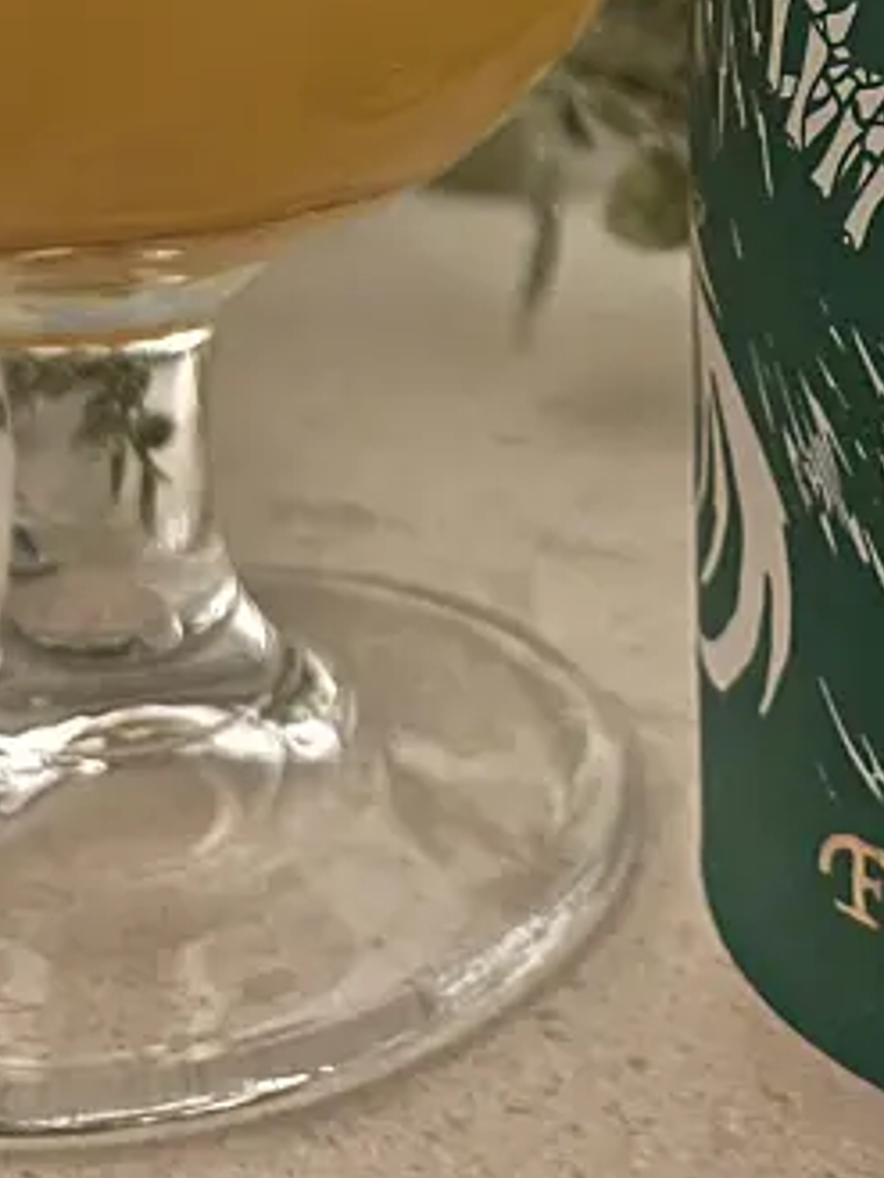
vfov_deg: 21.9
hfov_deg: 18.1
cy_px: -326
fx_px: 2756
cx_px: 659
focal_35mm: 81
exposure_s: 1/20
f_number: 1.6
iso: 1000
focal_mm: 5.1
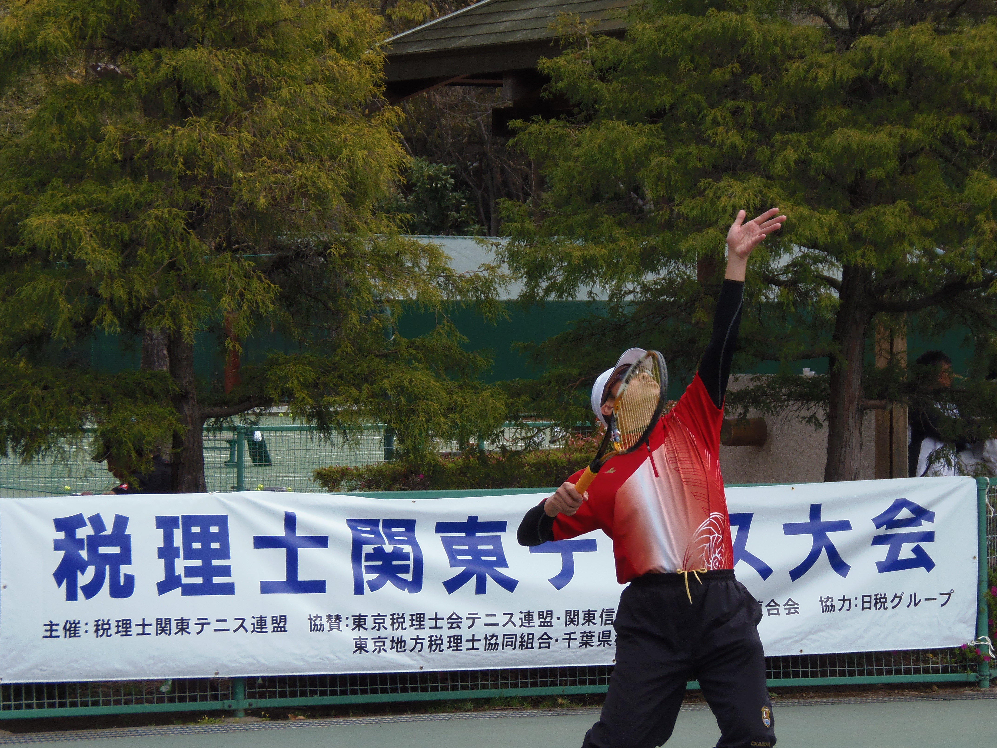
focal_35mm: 159
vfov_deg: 9.3
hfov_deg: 12.4
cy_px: 374
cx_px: 498
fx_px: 4579
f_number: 4.8
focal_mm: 29.4
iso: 64
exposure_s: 1/400
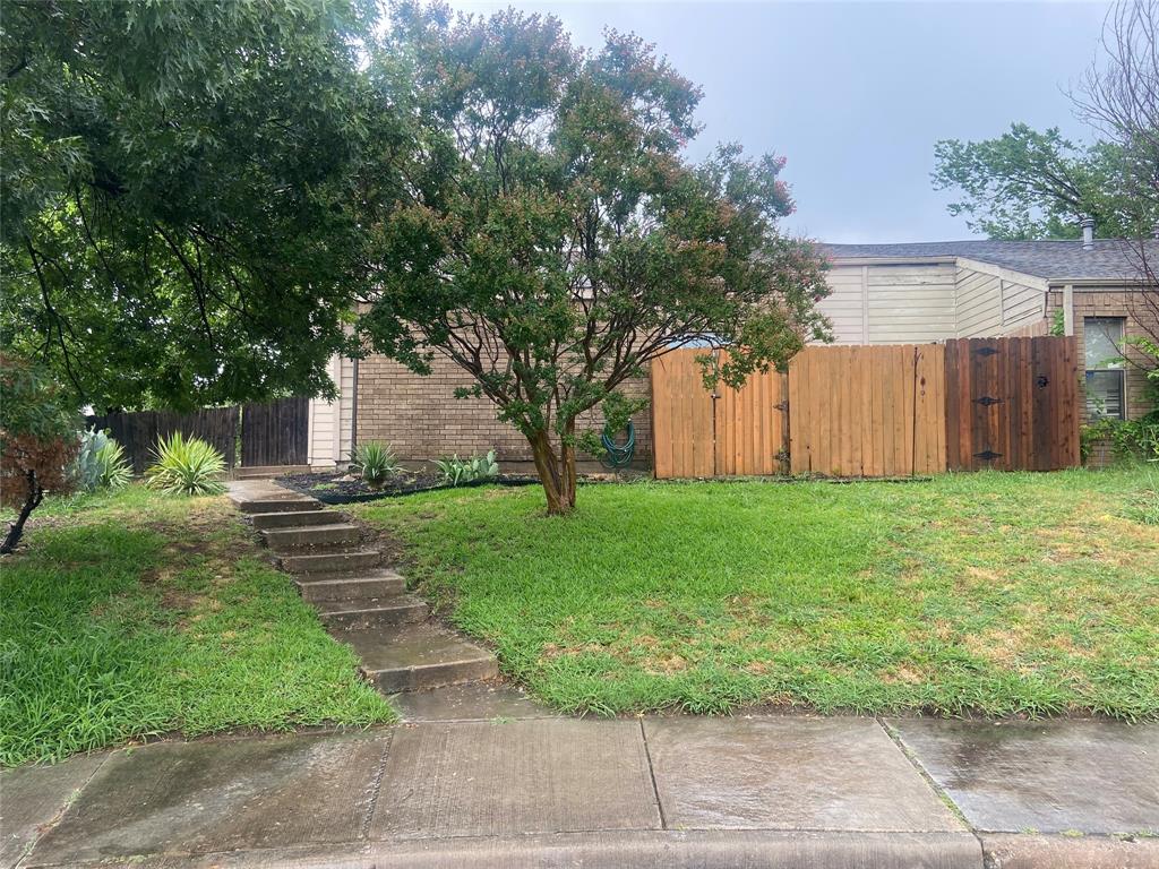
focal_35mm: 26
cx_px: 580
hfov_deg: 67.3
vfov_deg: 53.1
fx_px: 871
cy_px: 434
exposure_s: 1/221
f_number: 1.8
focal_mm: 4.25
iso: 32
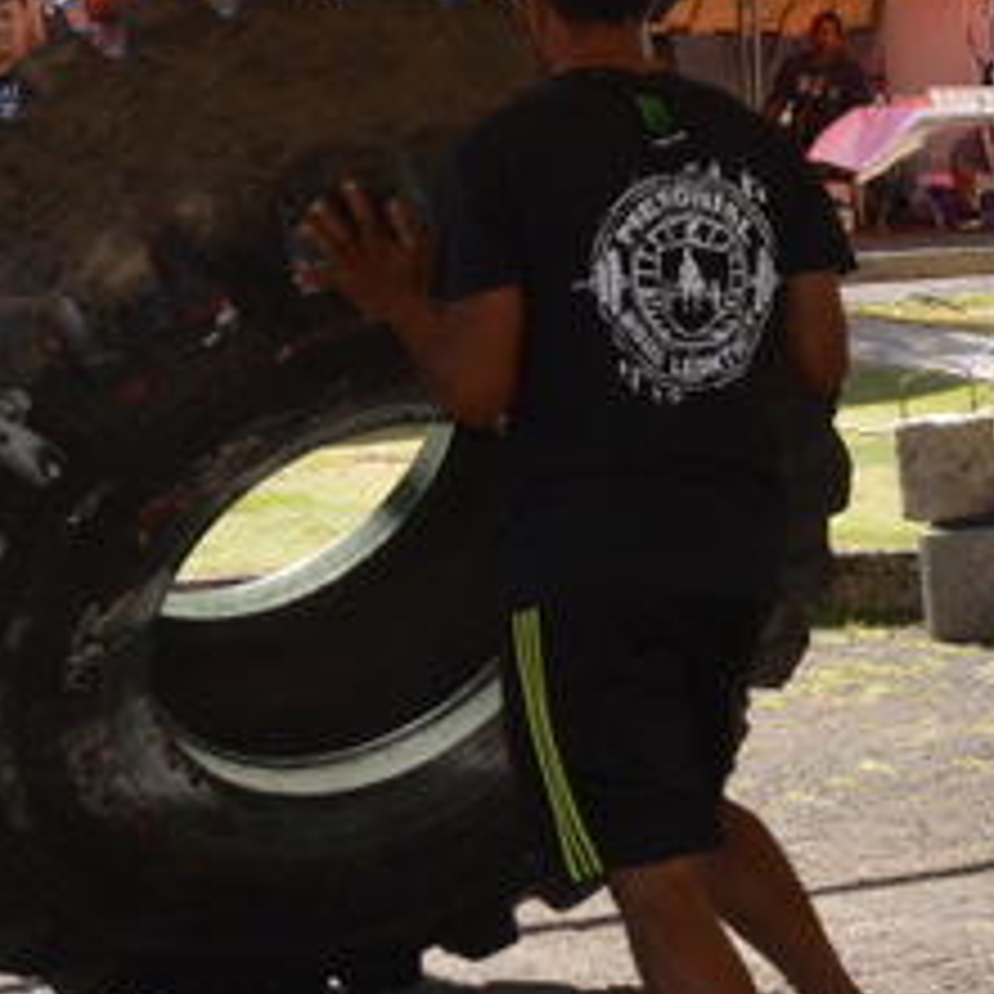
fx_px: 4548
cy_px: 501
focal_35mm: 140
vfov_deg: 12.5
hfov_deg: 12.5
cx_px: 499
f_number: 18
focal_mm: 38
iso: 1000
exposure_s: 1/200
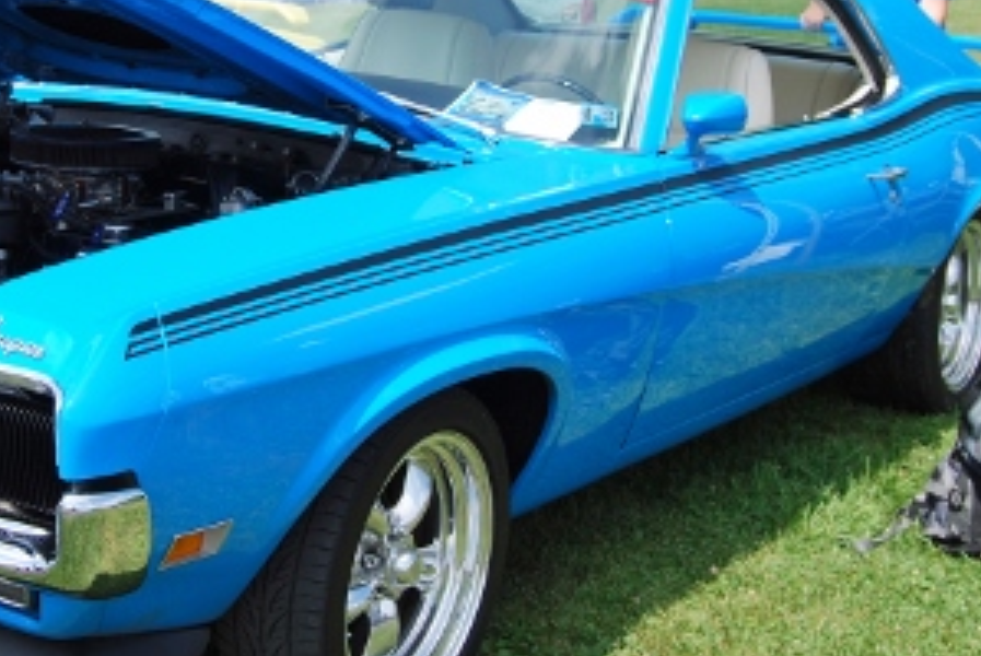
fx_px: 2100
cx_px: 259
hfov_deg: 26.0
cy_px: 134
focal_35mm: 77
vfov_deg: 17.6
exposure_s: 1/250
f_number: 8
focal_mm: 24
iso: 100
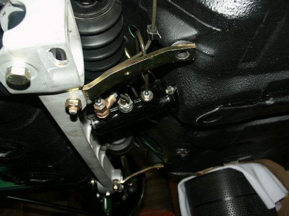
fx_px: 276
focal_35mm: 33
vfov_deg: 42.9
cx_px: 144
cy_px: 108
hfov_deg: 55.4
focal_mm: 8.5
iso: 200
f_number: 3.5
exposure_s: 1/45
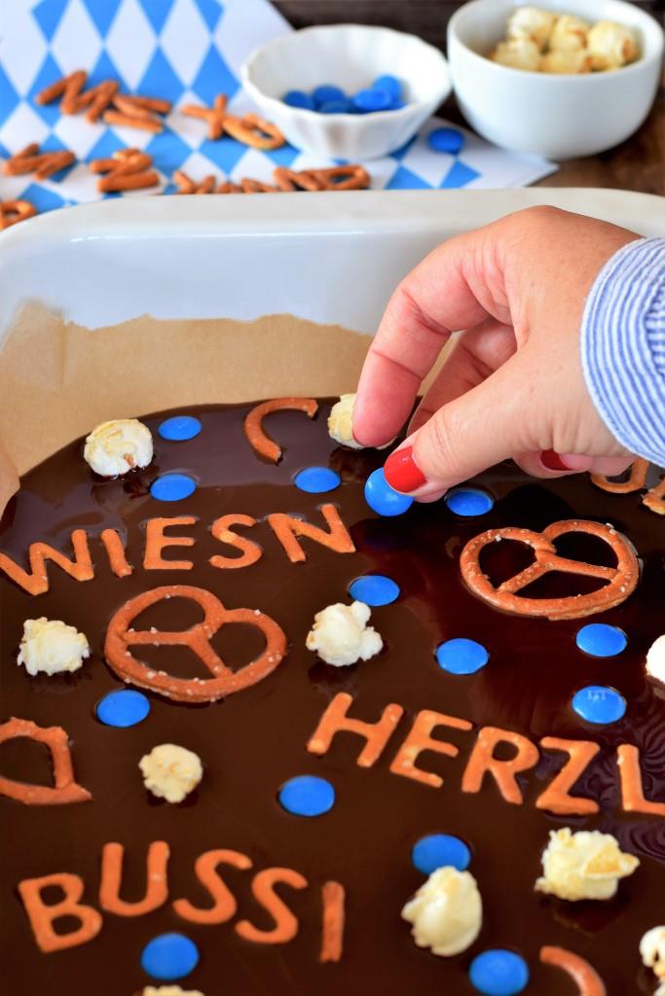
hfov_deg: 18.2
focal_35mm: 75
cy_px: 498
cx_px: 332
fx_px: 2077
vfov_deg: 27.0
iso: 160
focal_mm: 50
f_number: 7.1
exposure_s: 1/20
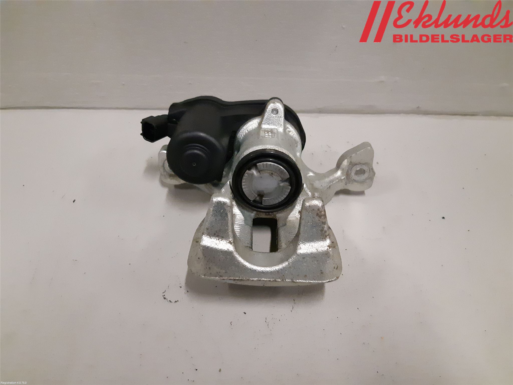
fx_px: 385
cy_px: 192
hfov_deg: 67.3
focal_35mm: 26
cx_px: 256
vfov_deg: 53.1
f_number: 1.7
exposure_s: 1/249
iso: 800
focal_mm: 3.93
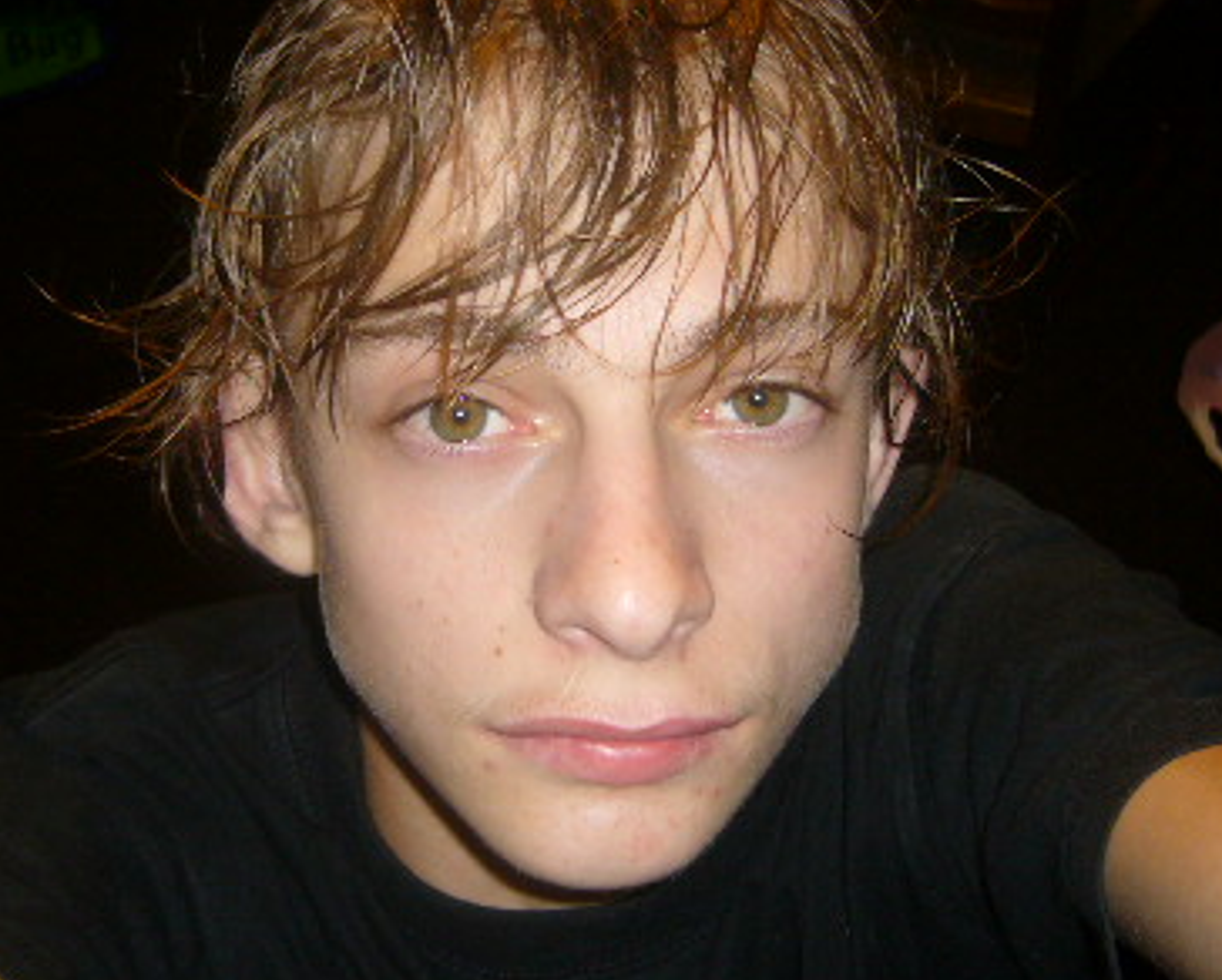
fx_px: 2172
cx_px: 507
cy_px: 430
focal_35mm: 60
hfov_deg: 31.4
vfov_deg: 25.4
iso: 100
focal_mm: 5.8
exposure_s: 1/30
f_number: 2.8
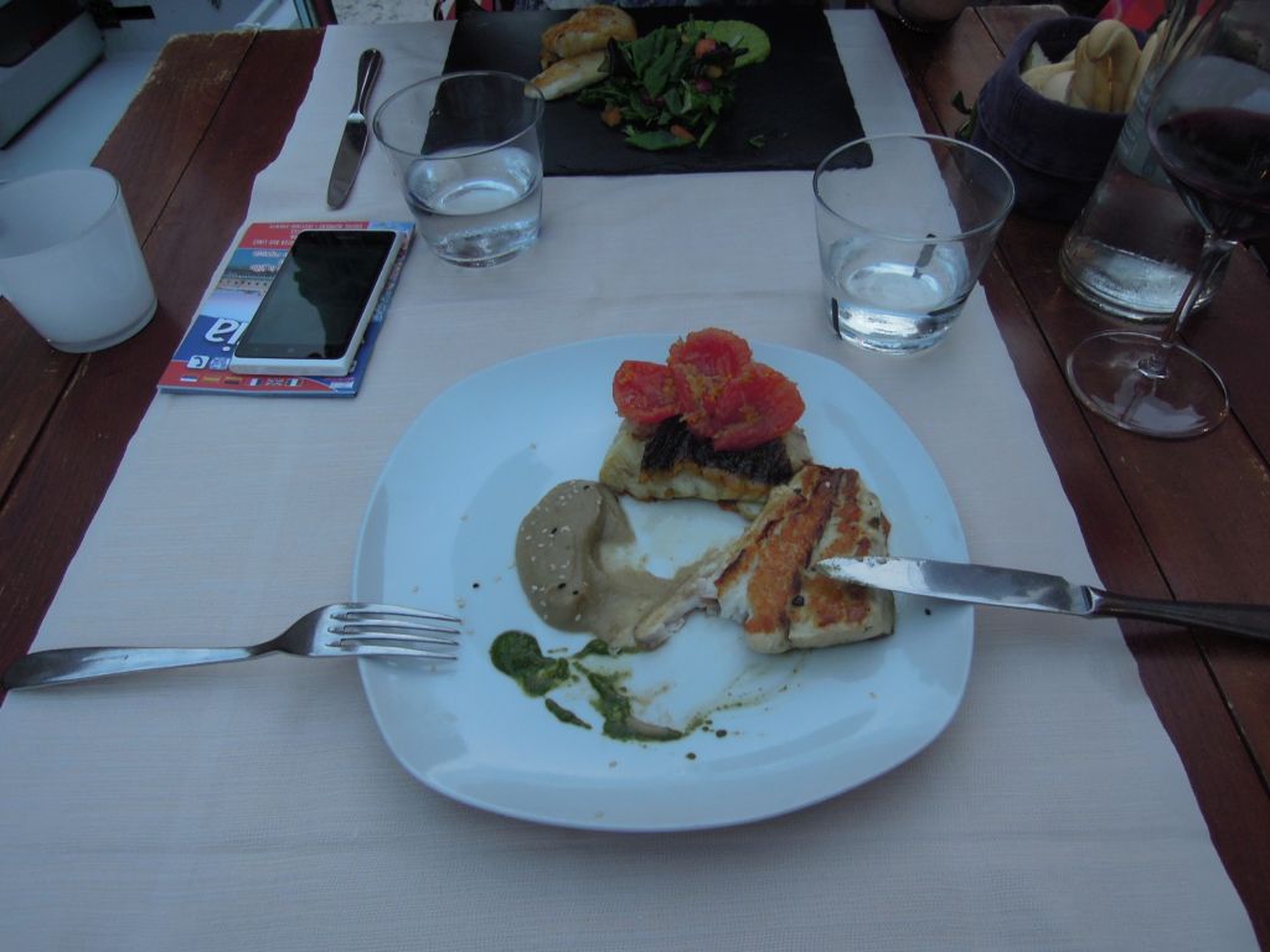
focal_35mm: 24
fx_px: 881
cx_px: 635
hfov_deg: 71.6
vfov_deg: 56.8
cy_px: 476
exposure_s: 1/30
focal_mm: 4.3
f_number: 2.8
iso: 200
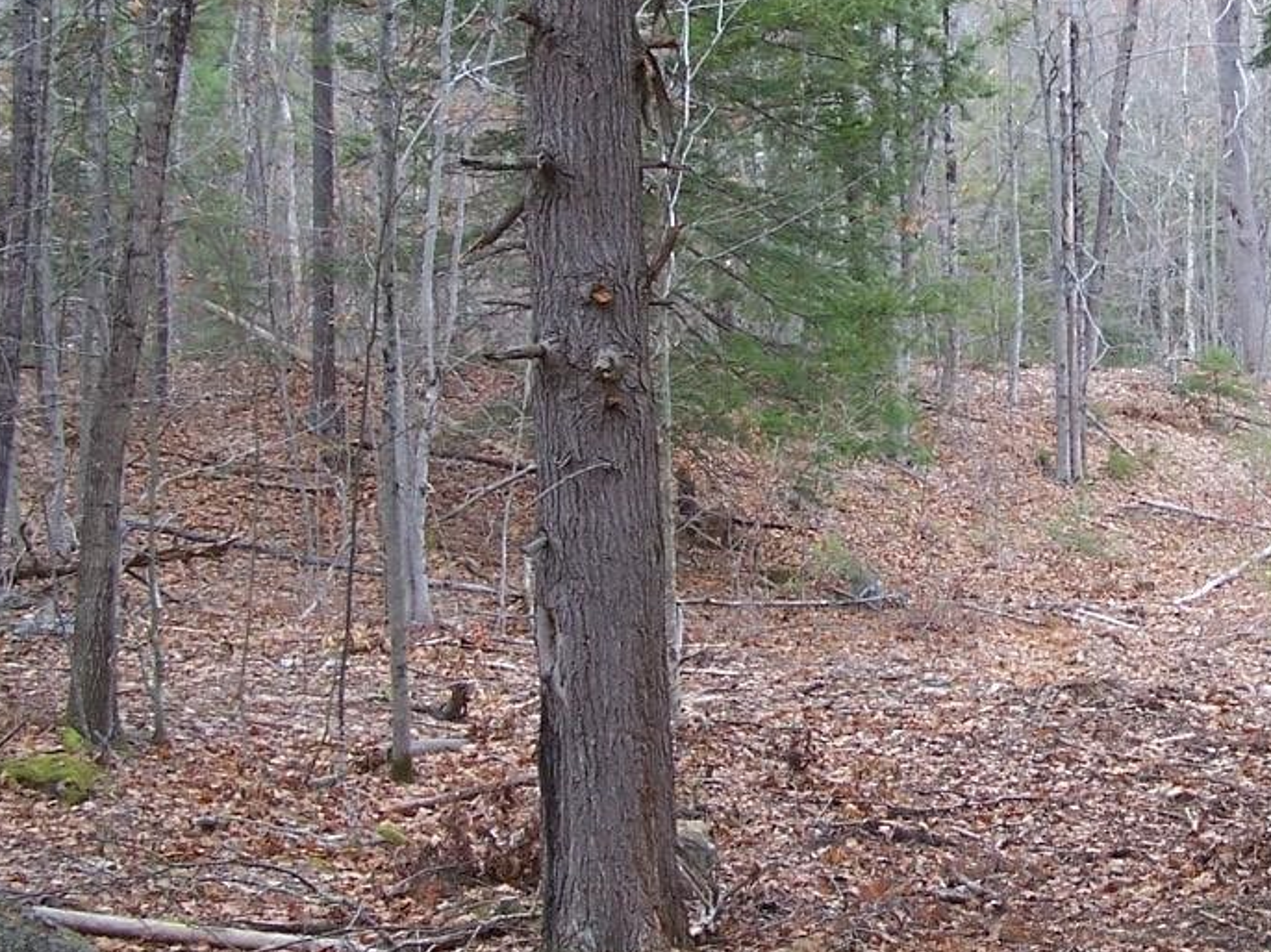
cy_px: 294
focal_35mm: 86
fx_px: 3157
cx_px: 1102
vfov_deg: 17.1
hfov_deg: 22.3
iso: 80
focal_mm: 6.3
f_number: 2.8
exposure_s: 1/90
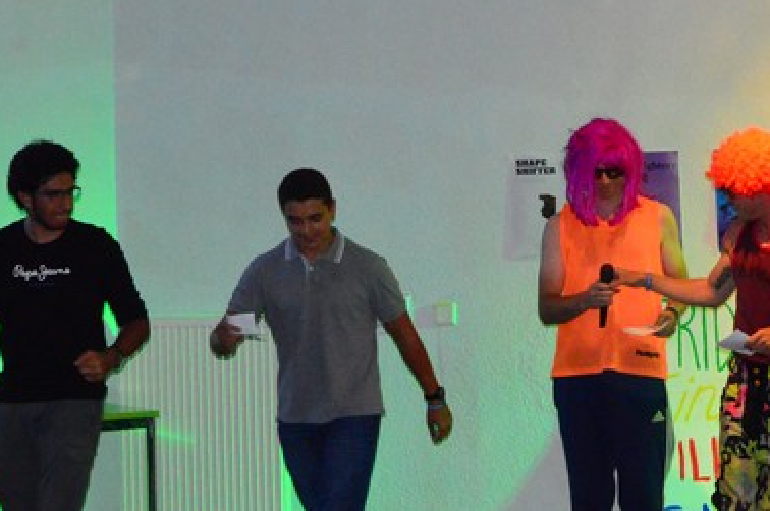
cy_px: 284
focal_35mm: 142
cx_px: 348
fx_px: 3041
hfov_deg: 14.4
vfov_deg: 9.6
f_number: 2.8
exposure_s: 1/100
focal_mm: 35
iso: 3200
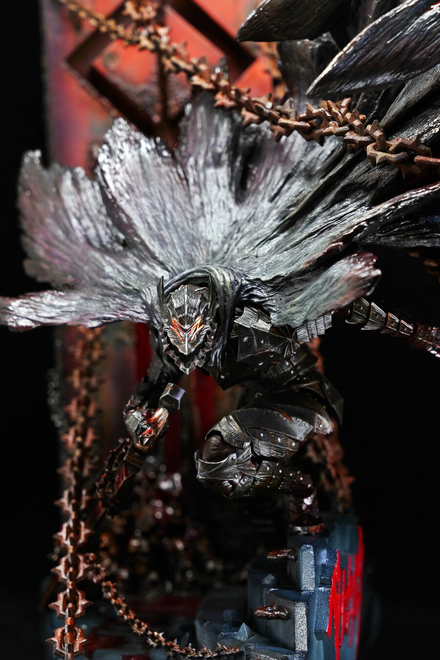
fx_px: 1723
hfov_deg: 14.6
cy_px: 330
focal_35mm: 94
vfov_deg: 21.7
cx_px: 220
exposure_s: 1/8
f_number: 5
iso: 80
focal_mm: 63
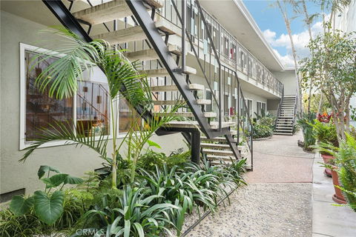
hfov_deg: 73.7
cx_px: 178
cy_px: 118
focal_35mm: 24
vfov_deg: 53.1
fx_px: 237
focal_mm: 24
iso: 640
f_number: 8
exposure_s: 1/60
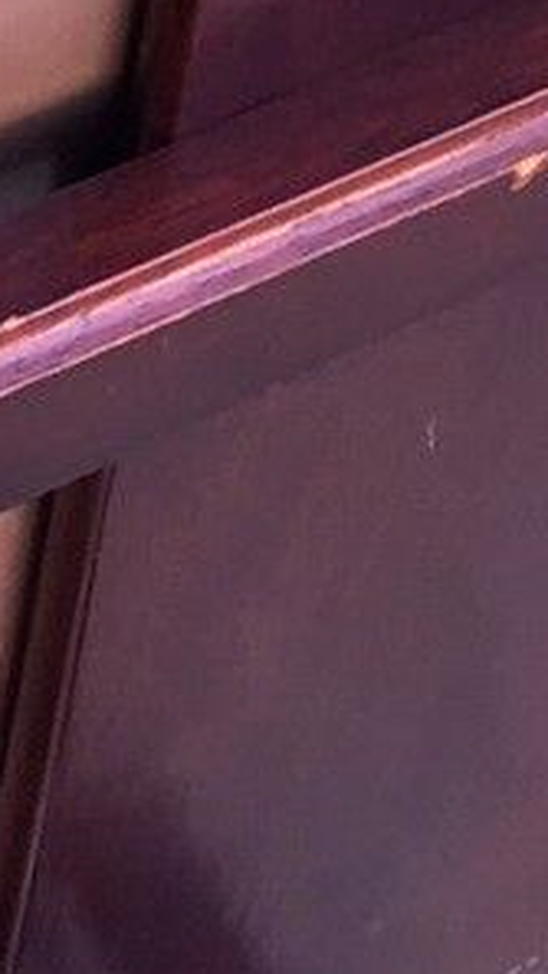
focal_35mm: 213
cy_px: -1377
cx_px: -404
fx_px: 5504
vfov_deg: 9.1
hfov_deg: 5.6
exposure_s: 1/50
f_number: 2.2
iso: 25
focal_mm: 4.15
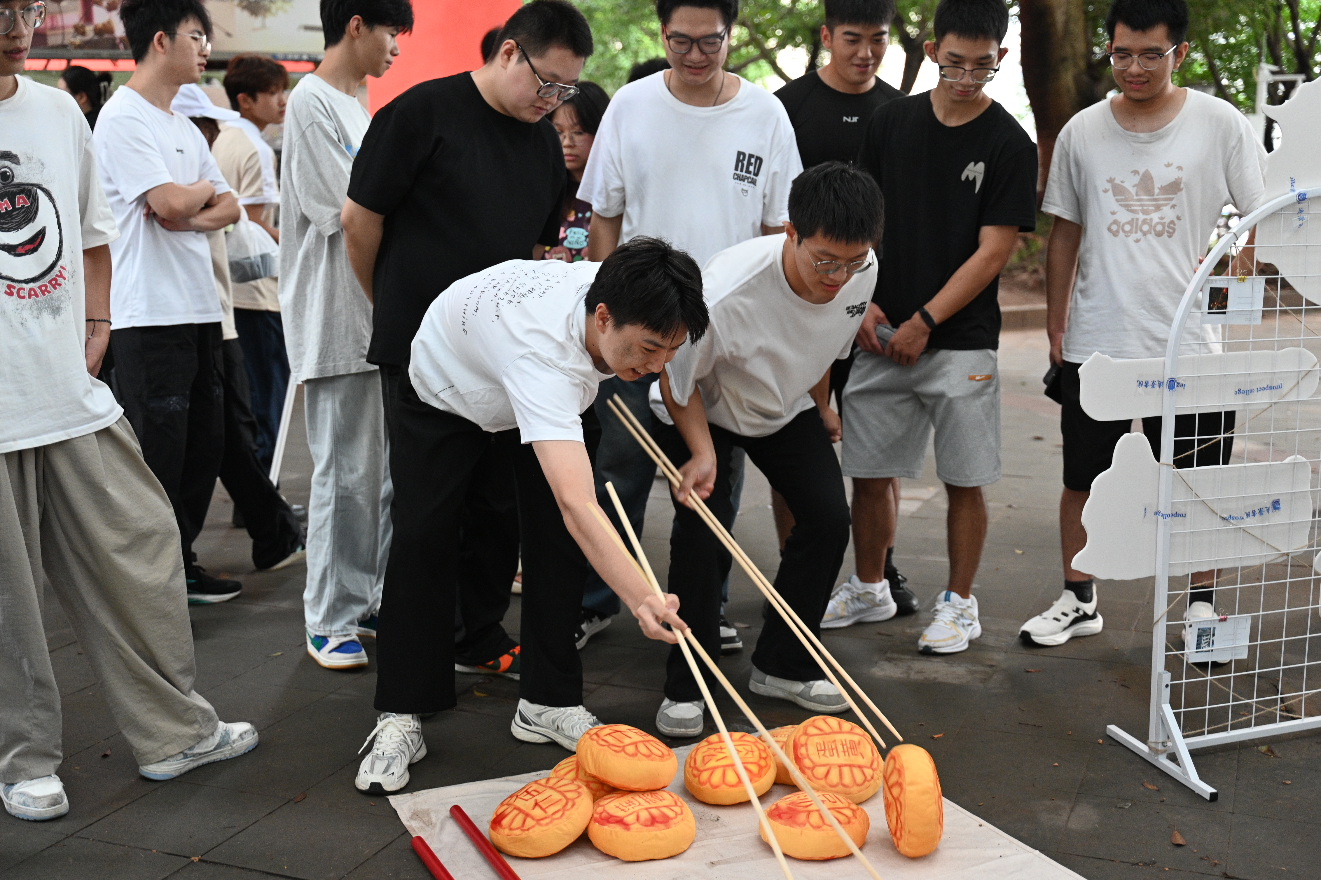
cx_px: 660
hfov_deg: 46.4
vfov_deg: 31.9
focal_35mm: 42
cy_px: 440
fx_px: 1541
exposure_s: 1/125
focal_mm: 42
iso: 2500
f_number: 2.8
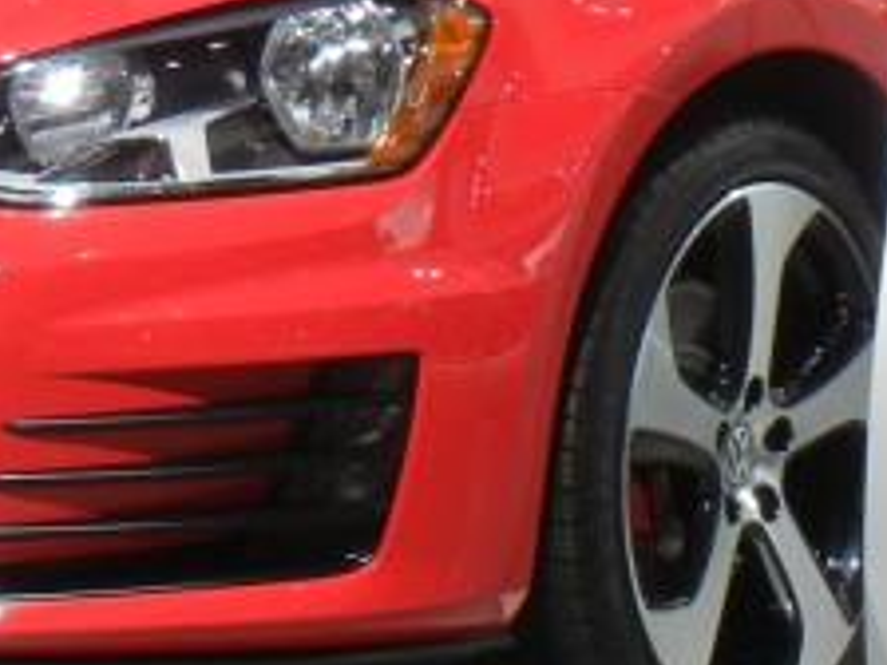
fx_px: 9020
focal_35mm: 352
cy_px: 166
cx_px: 499
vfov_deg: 4.2
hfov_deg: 5.6
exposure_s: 1/60
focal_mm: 13.9
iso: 271
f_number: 4.3
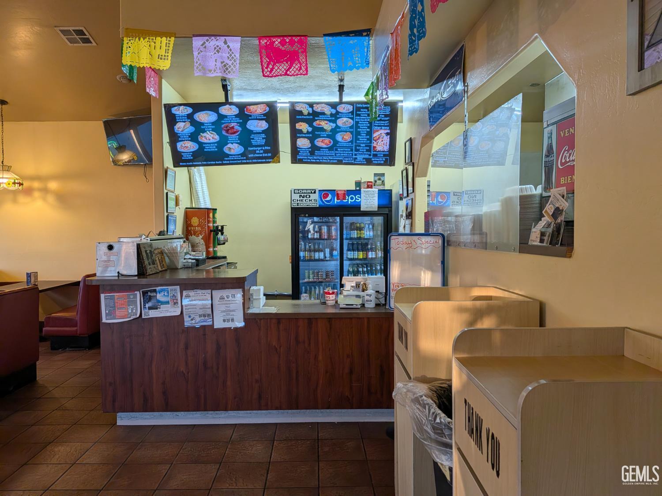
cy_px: 248
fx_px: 459
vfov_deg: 56.8
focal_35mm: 24
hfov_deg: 71.6
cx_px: 331
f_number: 1.7
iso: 28
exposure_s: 1/200
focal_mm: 4.53
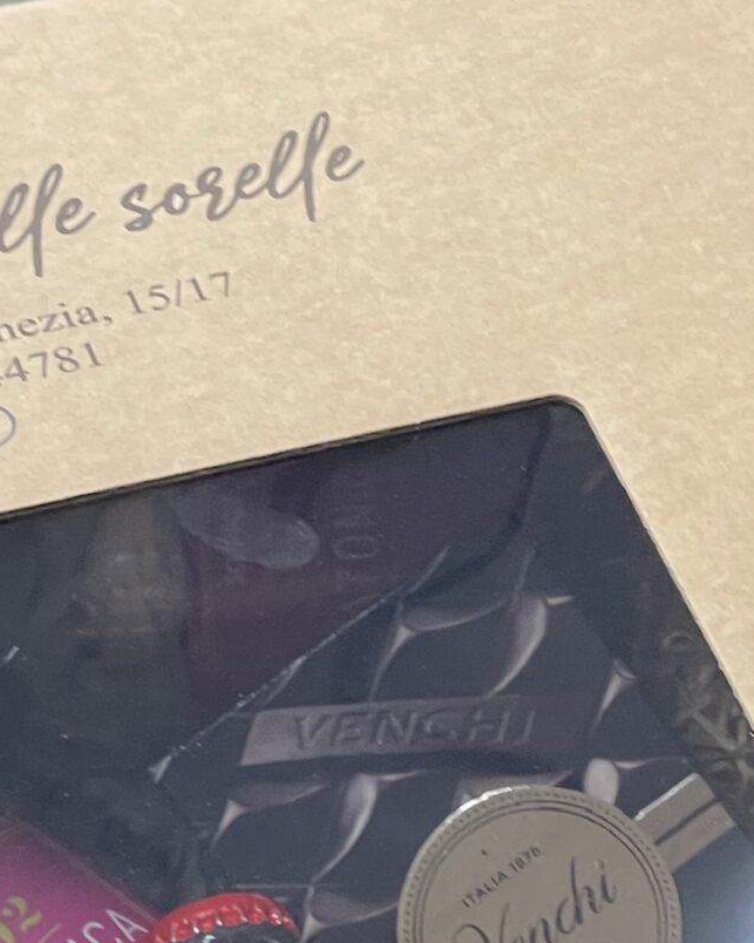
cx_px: 349
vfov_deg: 9.6
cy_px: 985
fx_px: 5552
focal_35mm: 199
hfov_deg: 7.8
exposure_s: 1/100
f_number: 2.2
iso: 160
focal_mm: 7.5
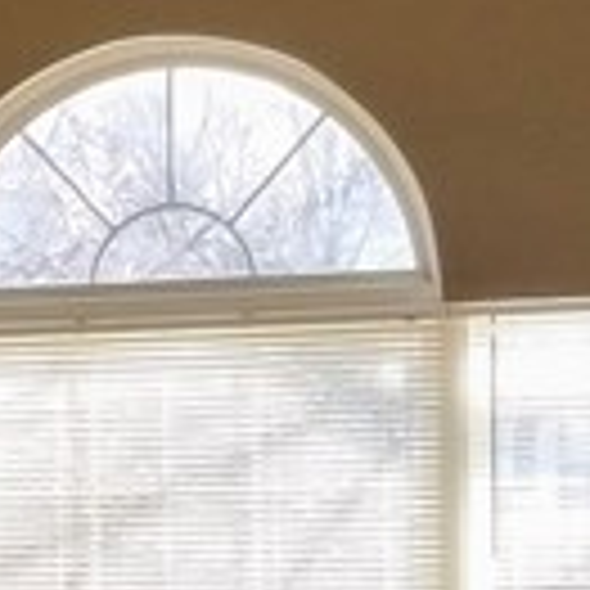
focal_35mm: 179
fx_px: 3452
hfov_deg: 9.3
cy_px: 617
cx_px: -486
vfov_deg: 9.7
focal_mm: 4.3
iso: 50
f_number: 1.7
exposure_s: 1/285
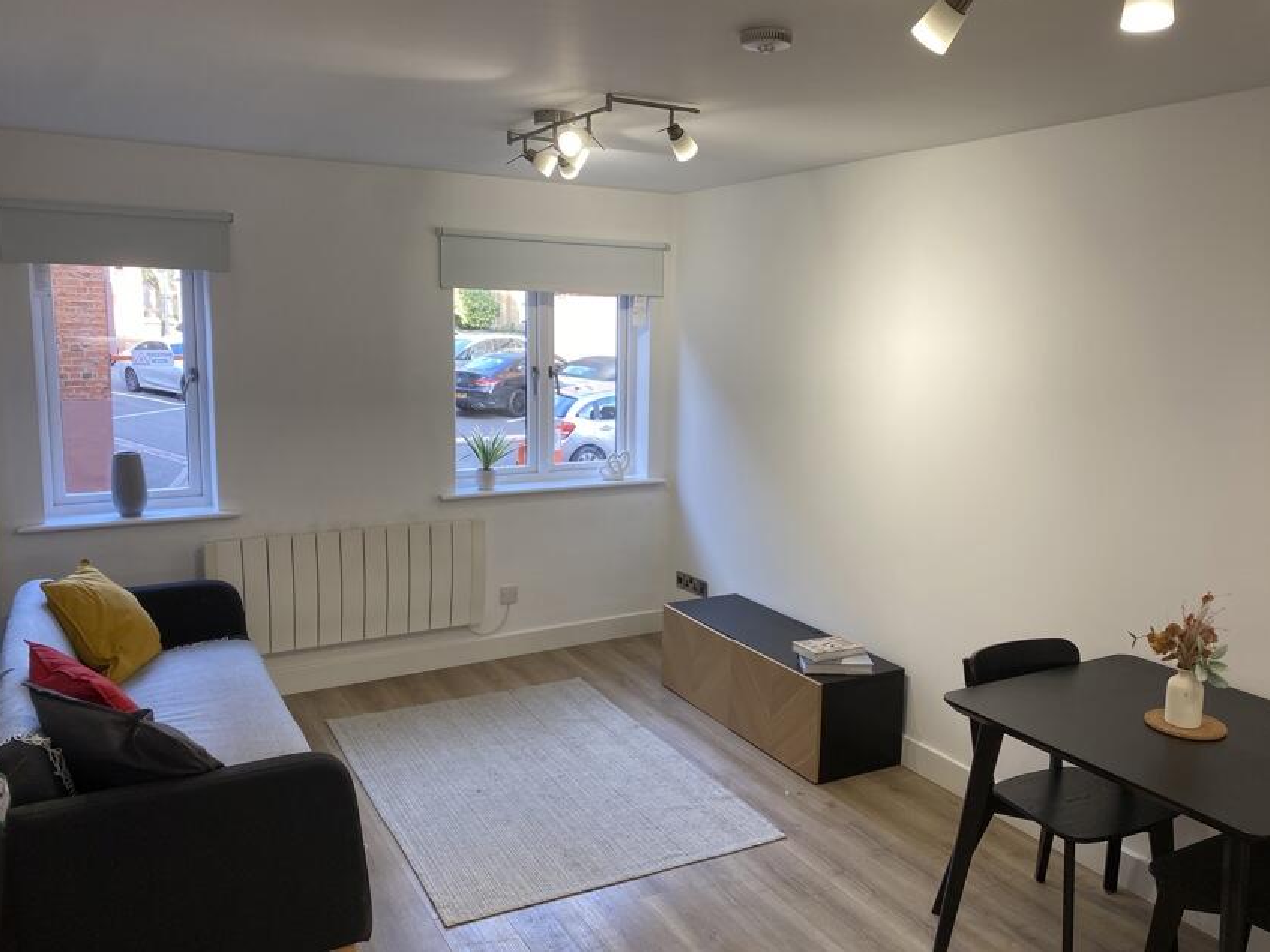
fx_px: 1027
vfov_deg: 49.7
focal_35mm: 28
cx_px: 675
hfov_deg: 63.4
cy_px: 481
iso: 80
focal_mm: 4.25
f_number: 1.8
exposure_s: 1/100
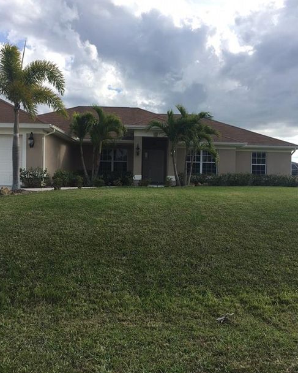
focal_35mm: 31
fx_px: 342
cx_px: 148
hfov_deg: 47.1
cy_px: 184
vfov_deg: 57.2
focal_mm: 4.15
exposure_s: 1/927
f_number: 2.2
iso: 25
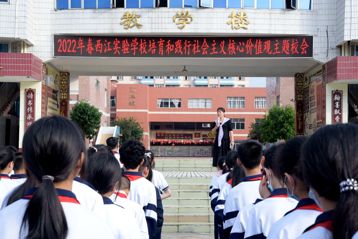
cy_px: 120
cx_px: 179
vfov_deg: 21.9
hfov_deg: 32.4
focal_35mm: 62
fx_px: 617
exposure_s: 1/60
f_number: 16
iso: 320
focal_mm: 62
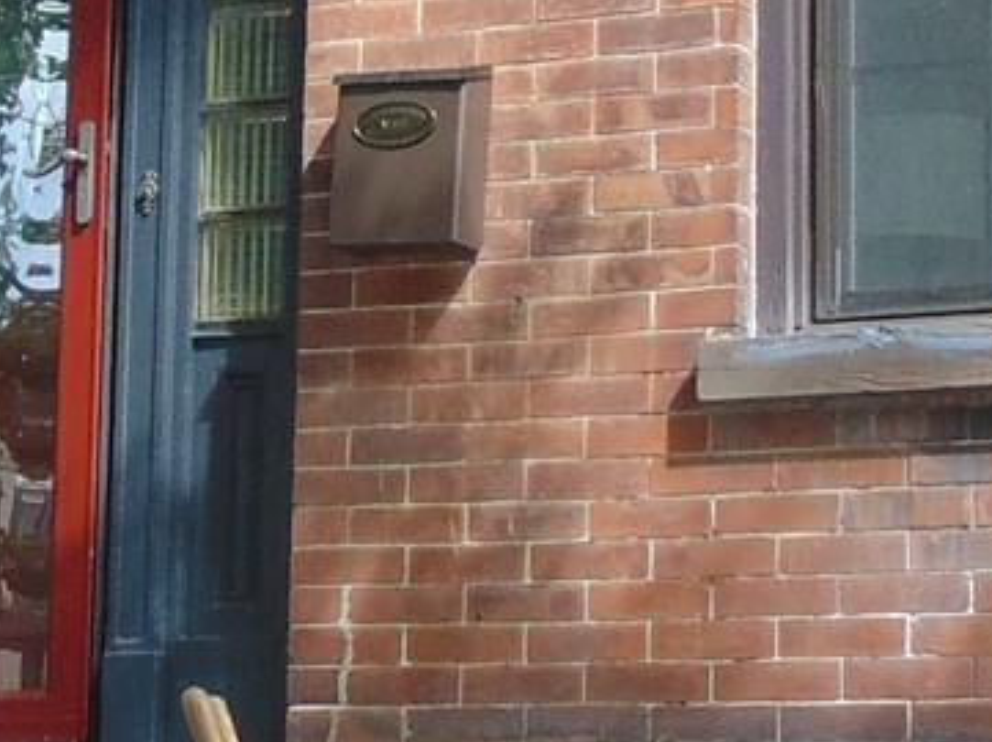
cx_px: 374
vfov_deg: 10.4
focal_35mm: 142
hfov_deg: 13.9
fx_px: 4065
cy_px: 217
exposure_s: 1/125
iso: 80
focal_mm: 4.5
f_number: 3
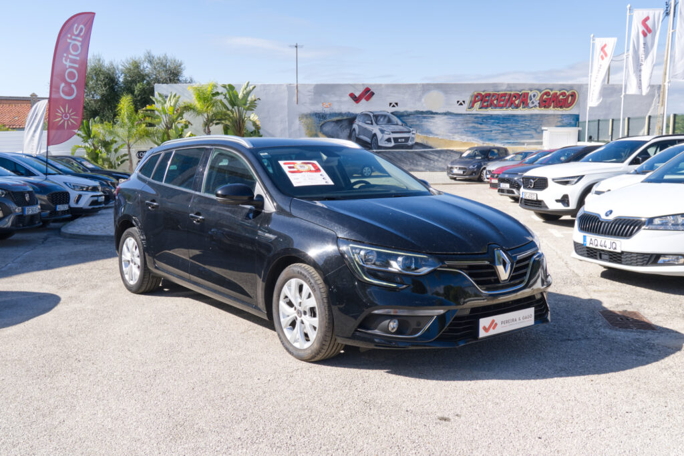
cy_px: 228
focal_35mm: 34
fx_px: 646
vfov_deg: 38.9
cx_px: 342
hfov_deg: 55.8
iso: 160
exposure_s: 1/180
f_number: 9
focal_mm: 22.8
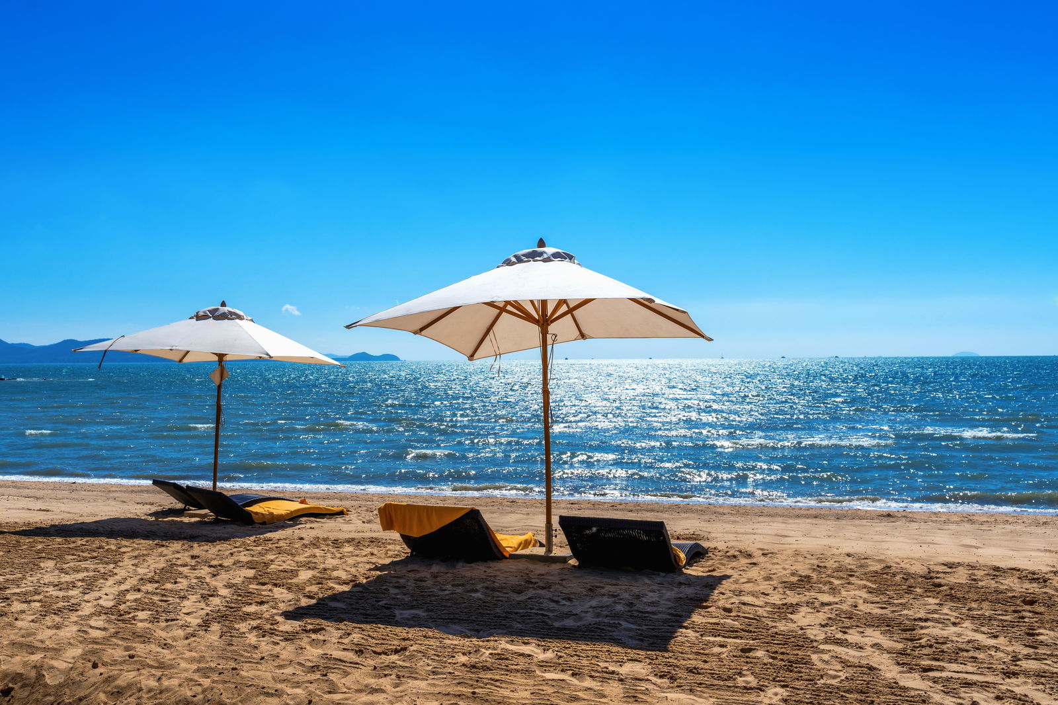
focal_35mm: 34
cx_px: 529
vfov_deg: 38.9
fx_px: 999
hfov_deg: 55.8
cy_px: 352
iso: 100
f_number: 9
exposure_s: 1/1000
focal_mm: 34
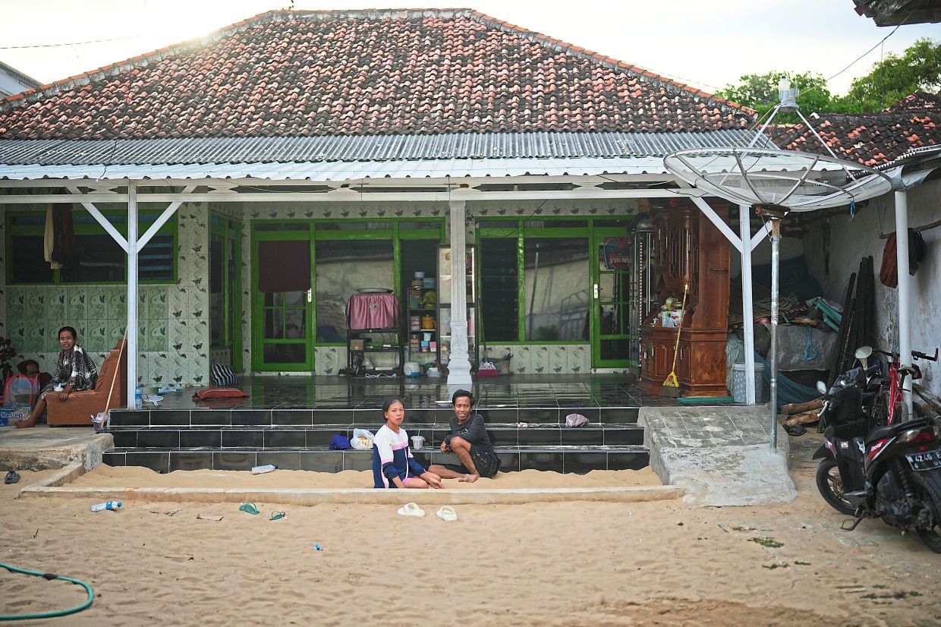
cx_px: 470
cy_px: 314
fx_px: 1307
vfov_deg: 27.0
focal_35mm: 50
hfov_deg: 39.6
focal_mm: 50
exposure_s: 1/1250
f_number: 1.4
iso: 100
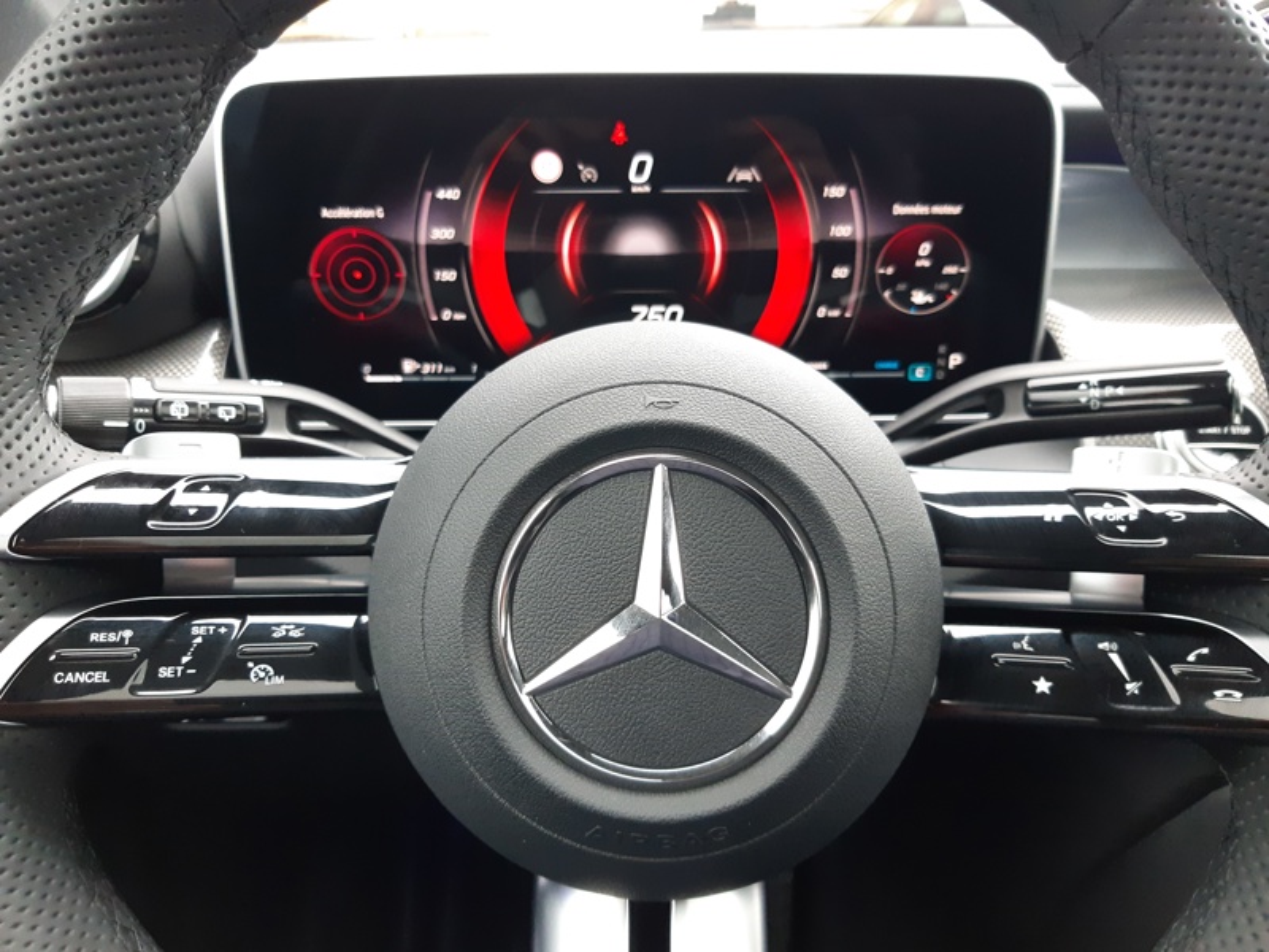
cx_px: 634
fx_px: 953
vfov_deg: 53.1
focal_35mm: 26
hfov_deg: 67.3
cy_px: 476
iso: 250
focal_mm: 3.92
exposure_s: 1/50
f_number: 1.7
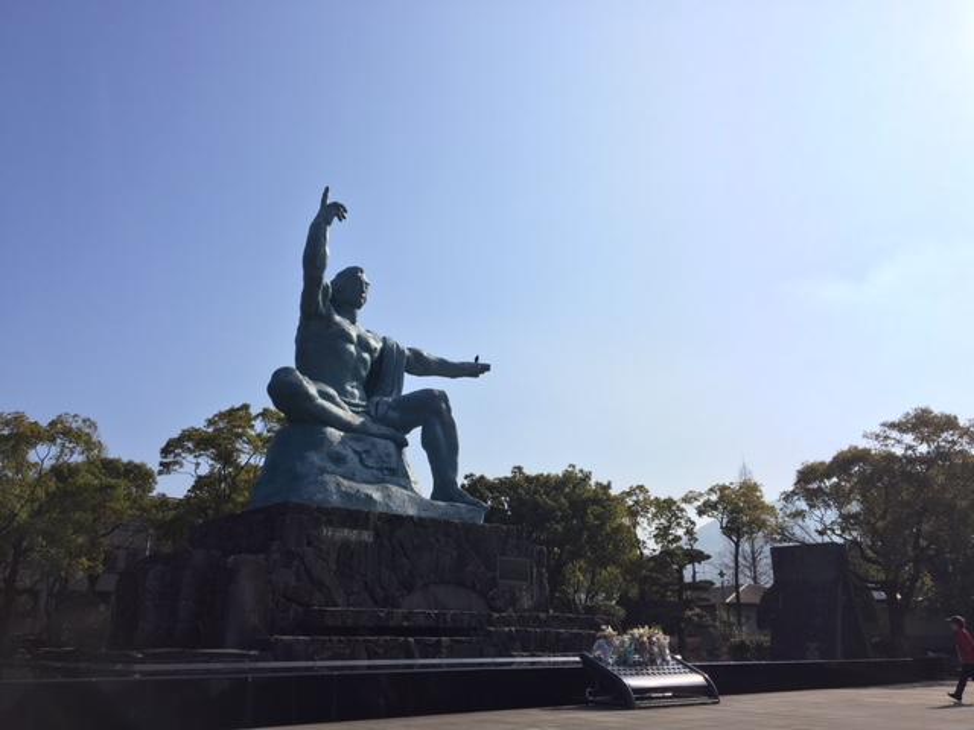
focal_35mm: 29
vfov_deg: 48.2
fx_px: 816
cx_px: 487
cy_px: 365
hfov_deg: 61.7
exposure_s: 1/2198
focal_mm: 4.2
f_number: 2.2
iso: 25
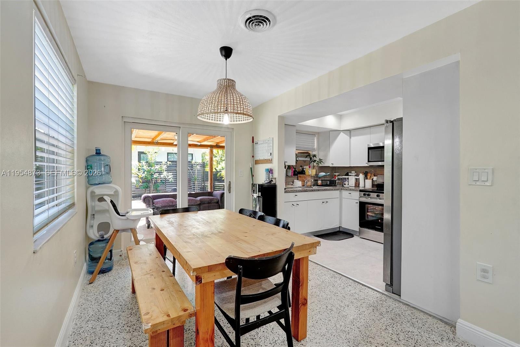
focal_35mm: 16
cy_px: 174
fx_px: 238
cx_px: 260
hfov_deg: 95.0
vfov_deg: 72.0
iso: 640
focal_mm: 16.5
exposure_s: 1/6
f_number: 13
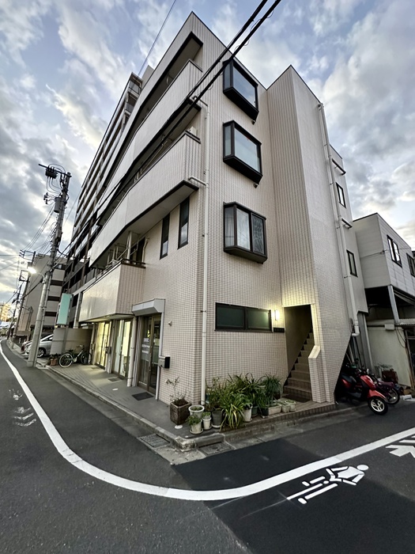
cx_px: 208
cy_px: 277
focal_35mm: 14
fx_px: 224
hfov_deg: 85.7
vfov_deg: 102.1
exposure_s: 1/50
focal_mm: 2.22
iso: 1000
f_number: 2.2
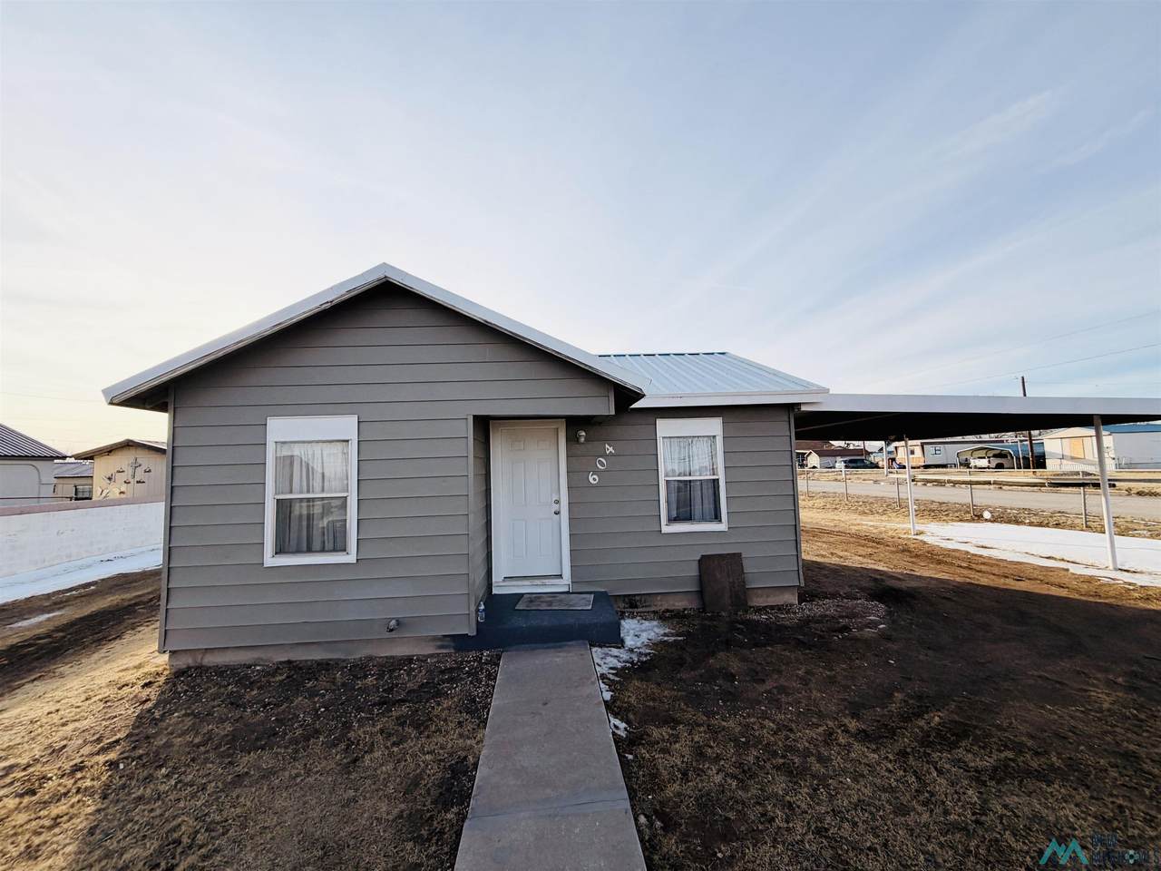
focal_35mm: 14
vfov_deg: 85.7
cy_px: 436
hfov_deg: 102.1
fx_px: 470
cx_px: 580
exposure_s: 1/955
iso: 20
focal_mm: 2.22
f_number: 2.2
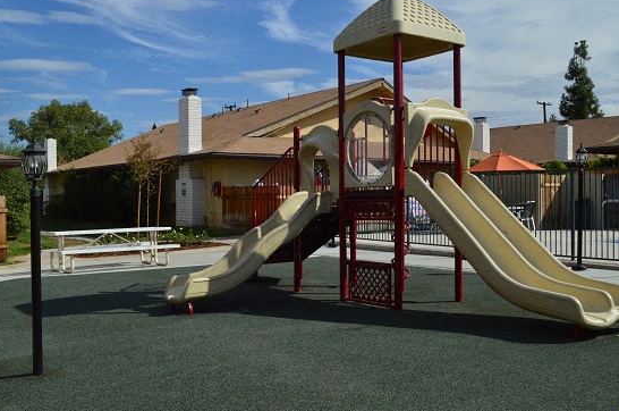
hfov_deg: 50.8
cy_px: 200
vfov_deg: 34.9
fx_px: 652
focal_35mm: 38
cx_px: 303
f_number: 11
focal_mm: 24
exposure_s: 1/500
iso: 360
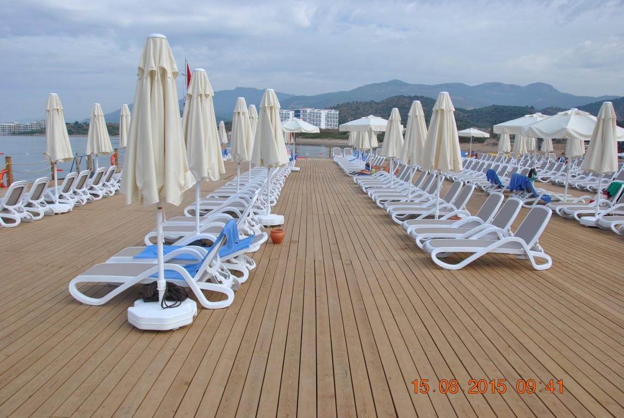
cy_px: 209
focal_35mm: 27
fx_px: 469
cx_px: 312
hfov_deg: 67.3
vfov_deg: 48.1
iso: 100
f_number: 8
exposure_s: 1/250
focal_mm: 18
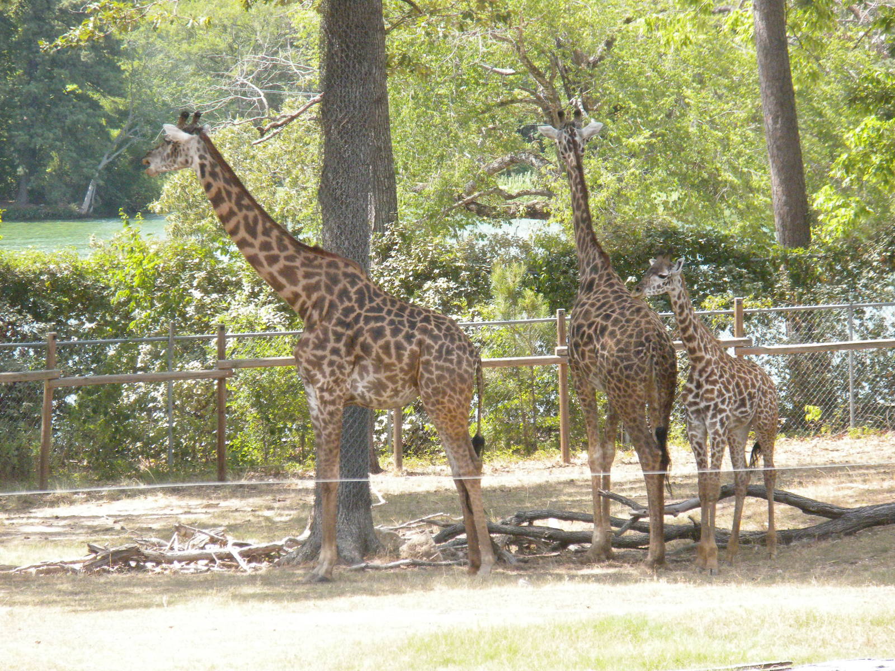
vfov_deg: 6.2
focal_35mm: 238
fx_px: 6154
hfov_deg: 8.3
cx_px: 448
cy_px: 336
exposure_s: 1/532
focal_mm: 42.1
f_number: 5.2
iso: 385
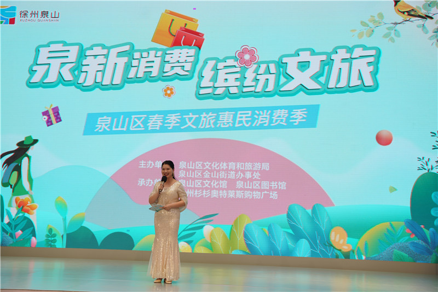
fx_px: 539
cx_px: 219
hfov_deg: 44.2
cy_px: 146
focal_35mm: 44
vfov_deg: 30.3
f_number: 4.5
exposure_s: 1/125
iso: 100
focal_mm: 44.3
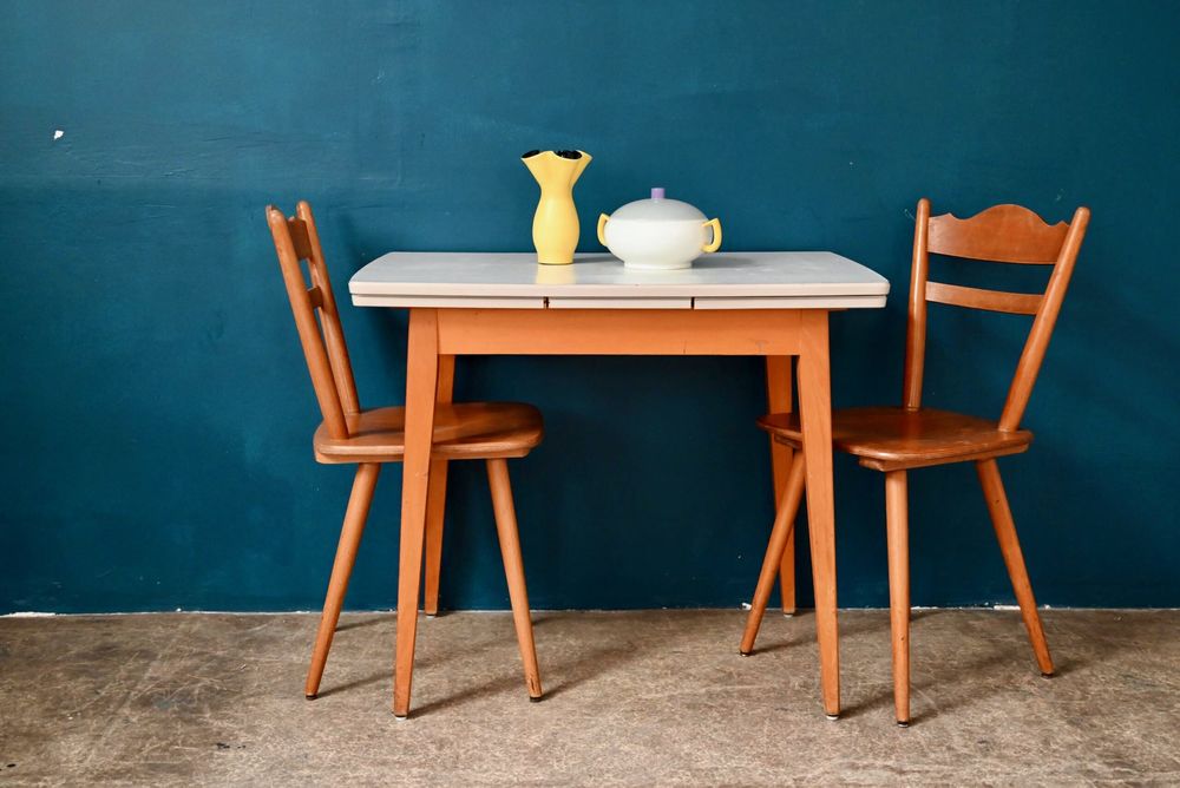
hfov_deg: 44.5
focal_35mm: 44
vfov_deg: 30.6
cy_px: 394
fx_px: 1443
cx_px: 590
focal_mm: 44
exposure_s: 1/50
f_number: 4
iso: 2500
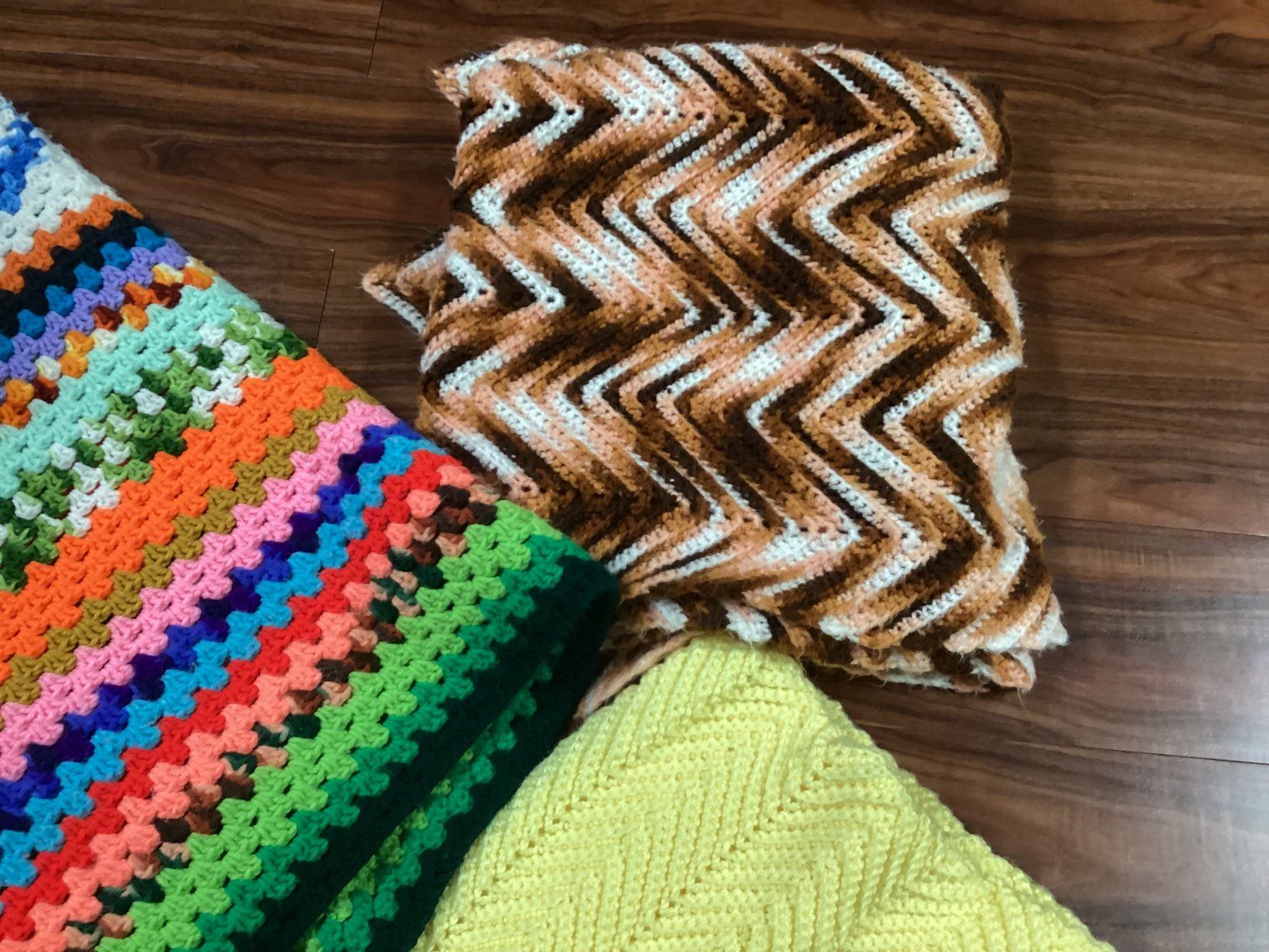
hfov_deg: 58.3
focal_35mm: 31
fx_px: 1137
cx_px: 634
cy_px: 476
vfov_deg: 45.4
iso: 400
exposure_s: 1/30
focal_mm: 3.3
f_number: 2.4
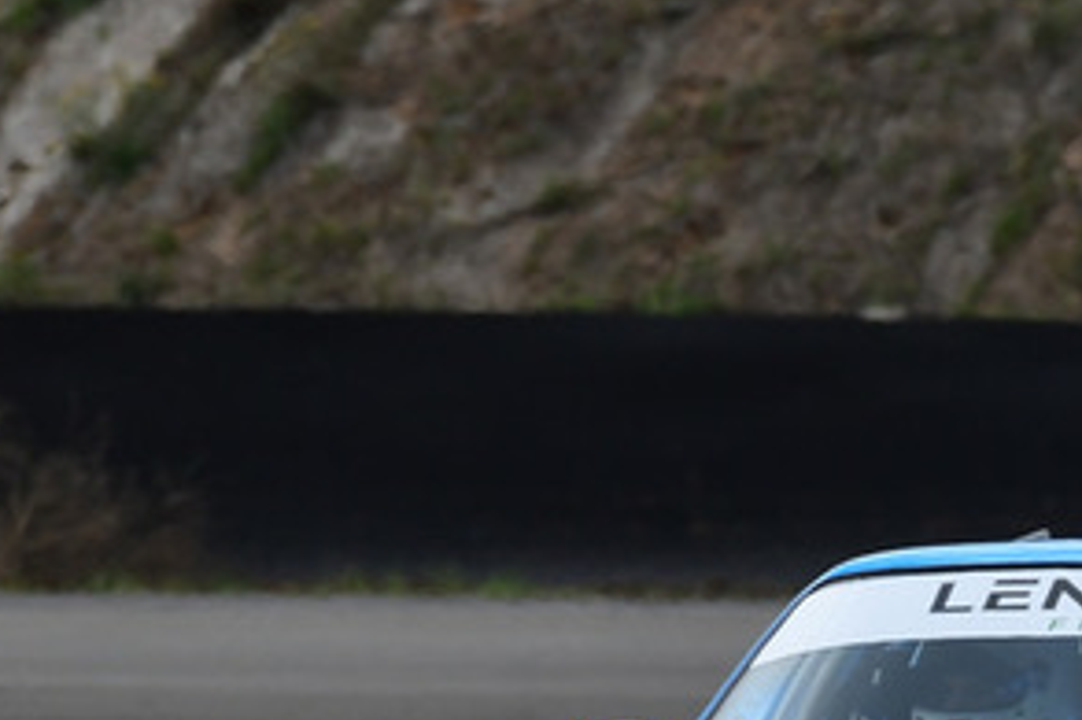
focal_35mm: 1558
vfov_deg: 0.9
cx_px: 742
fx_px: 46798
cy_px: 521
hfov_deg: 1.3
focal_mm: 380
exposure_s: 1/640
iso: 400
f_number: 10
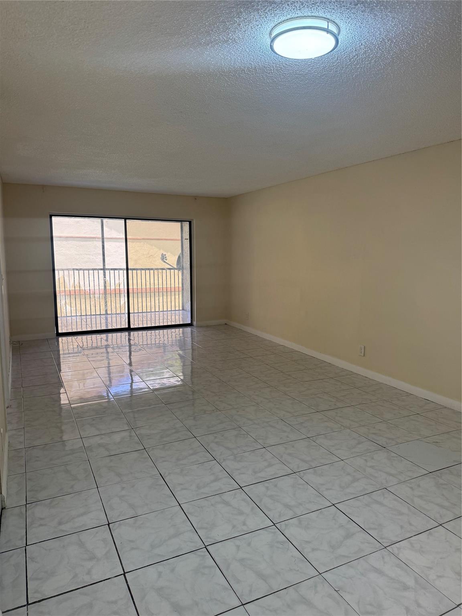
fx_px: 427
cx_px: 231
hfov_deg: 56.8
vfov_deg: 71.6
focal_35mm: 24
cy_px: 308
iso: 100
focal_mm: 6.76
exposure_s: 1/154
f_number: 1.78
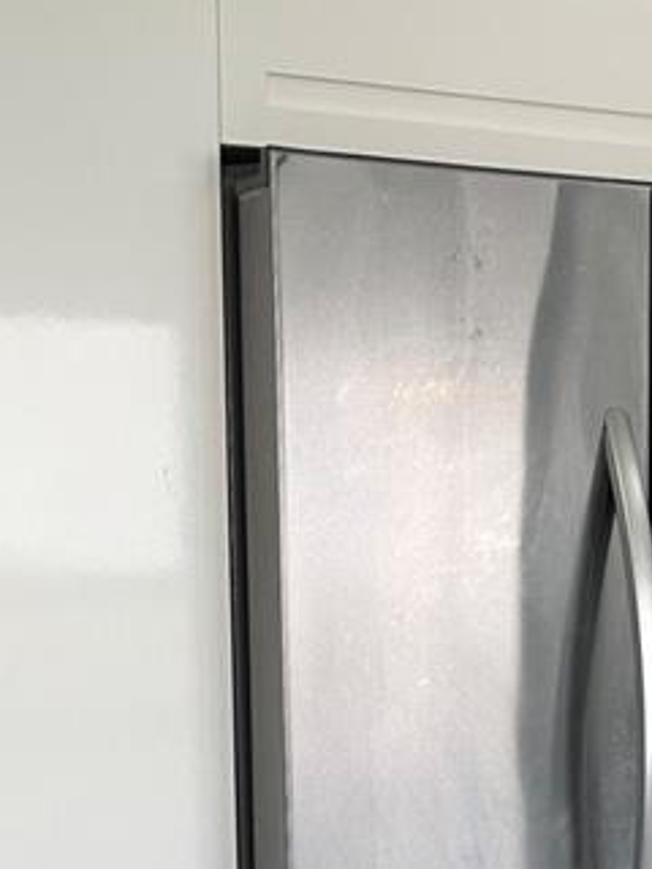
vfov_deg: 20.9
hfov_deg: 16.4
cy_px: 904
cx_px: 266
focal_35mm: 90
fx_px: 2260
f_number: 1.78
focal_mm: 6.86
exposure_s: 1/290
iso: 80
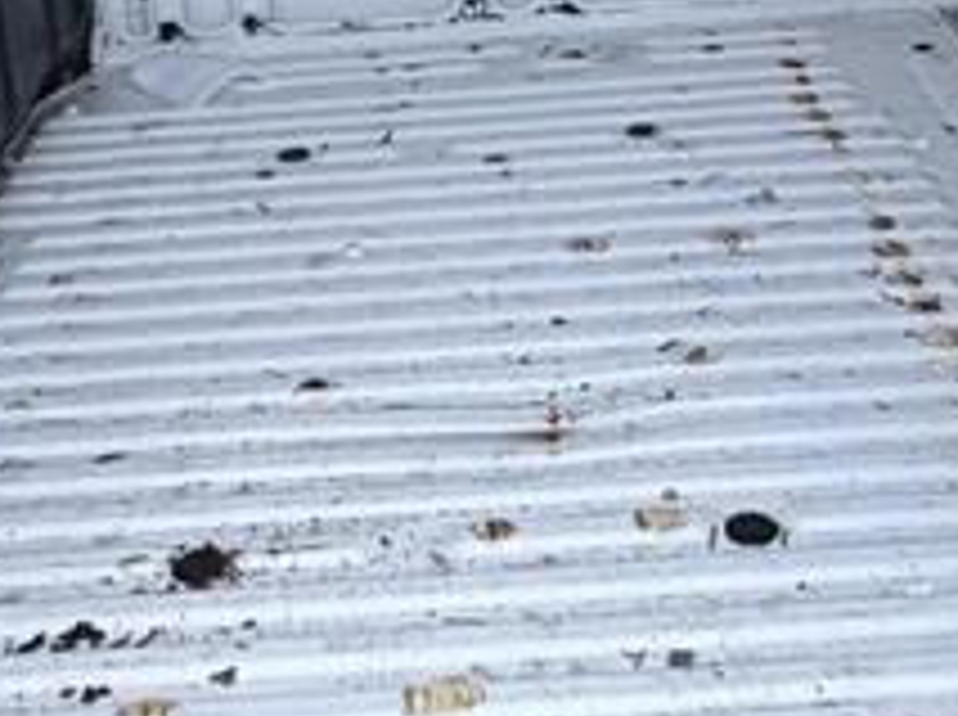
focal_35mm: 59
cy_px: -122
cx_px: 472
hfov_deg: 32.8
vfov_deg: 22.9
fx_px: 1630
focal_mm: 2.22
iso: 1000
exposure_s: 1/42
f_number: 2.2
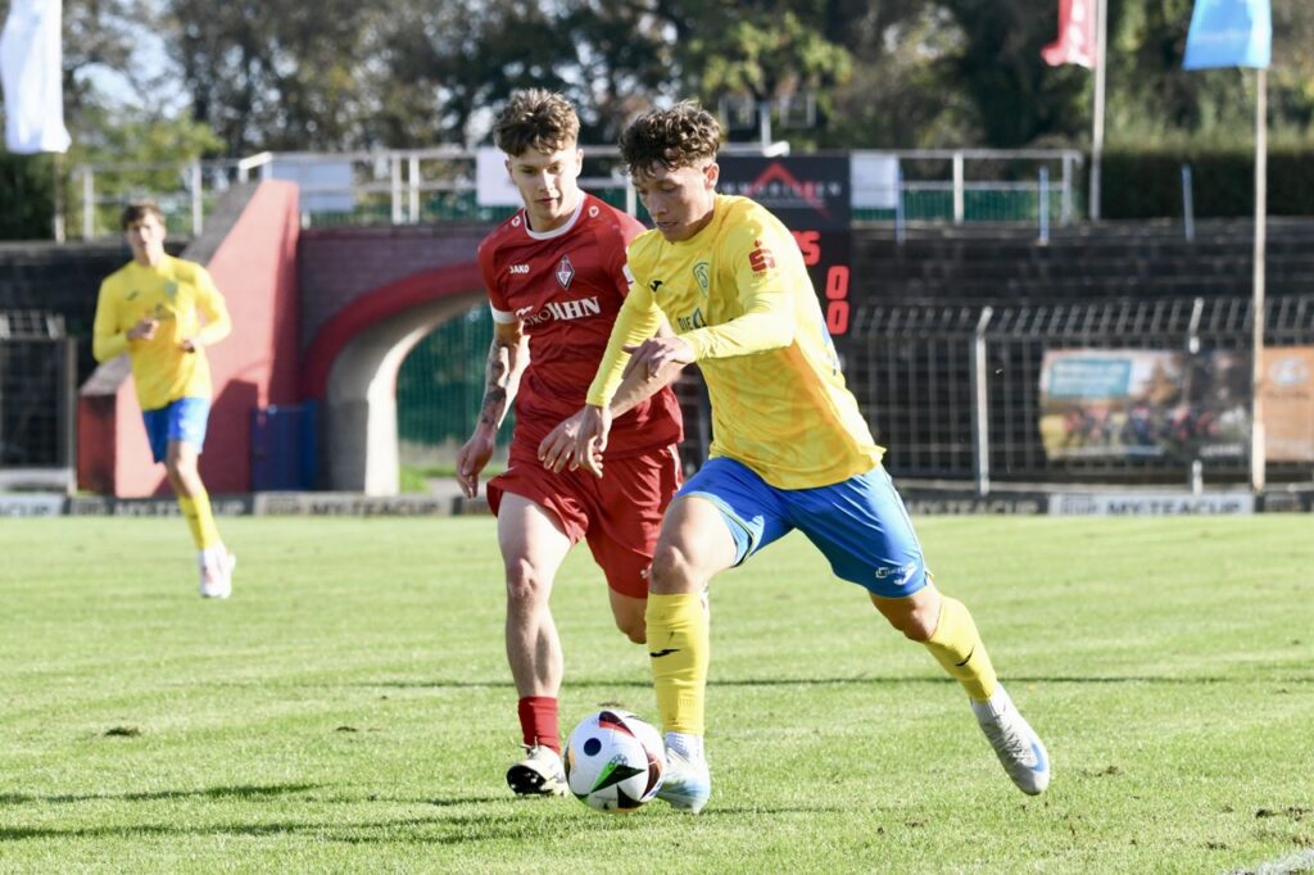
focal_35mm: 155
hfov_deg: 13.3
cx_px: 657
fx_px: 5655
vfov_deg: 8.8
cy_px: 438
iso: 2000
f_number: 6.3
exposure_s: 1/1600
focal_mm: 155
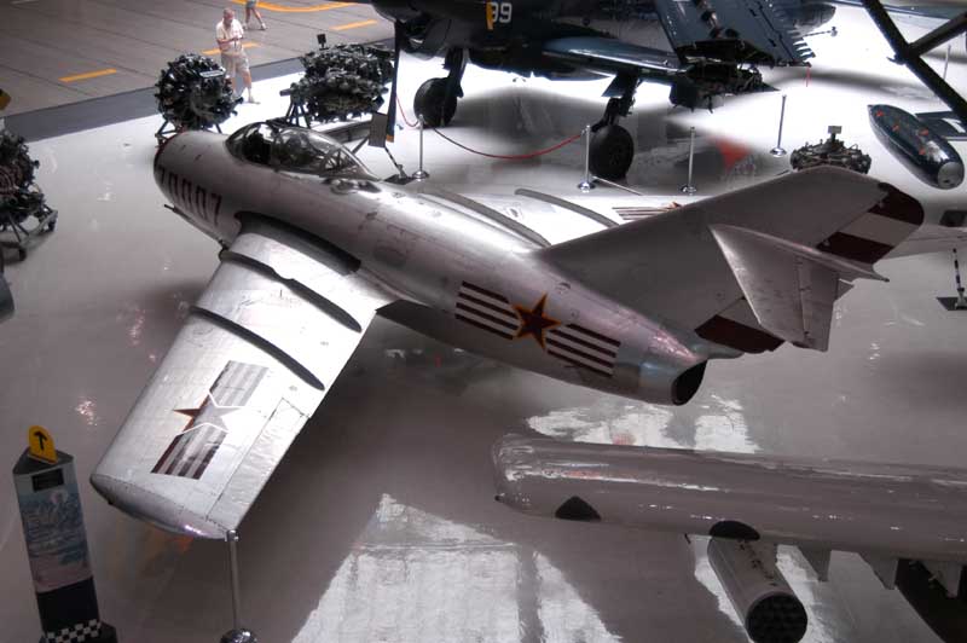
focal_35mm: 48
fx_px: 1288
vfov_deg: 28.0
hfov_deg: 41.1
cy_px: 322
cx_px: 484
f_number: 4
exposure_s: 1/40
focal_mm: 32
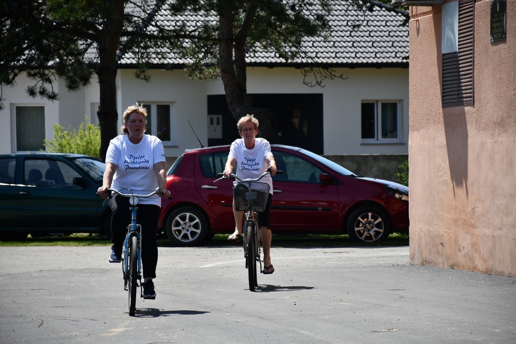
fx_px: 3010
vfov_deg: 6.5
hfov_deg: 9.8
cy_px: 172
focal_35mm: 210
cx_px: 258
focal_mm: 140
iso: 220
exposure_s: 1/1000
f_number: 5.6
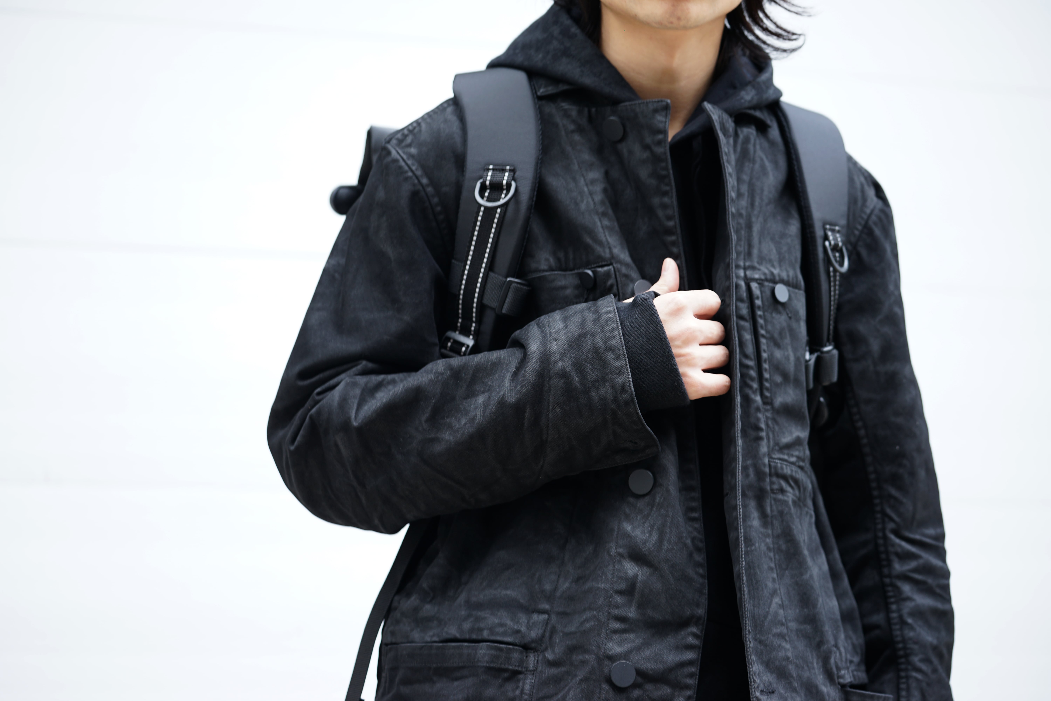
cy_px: 350
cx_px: 526
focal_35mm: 90
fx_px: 2627
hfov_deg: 22.6
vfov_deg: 15.2
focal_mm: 90
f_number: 3.5
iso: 200
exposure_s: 1/100
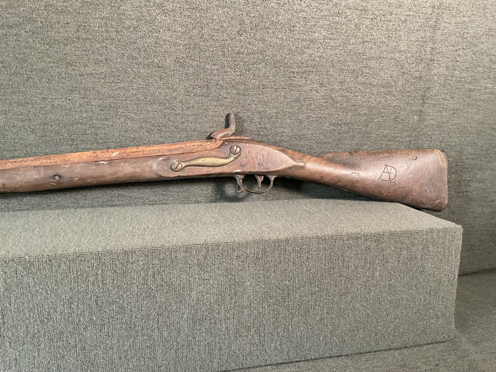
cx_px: 248
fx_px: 416
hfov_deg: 61.7
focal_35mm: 29
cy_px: 186
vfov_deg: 48.2
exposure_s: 1/60
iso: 200
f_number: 1.8
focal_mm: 3
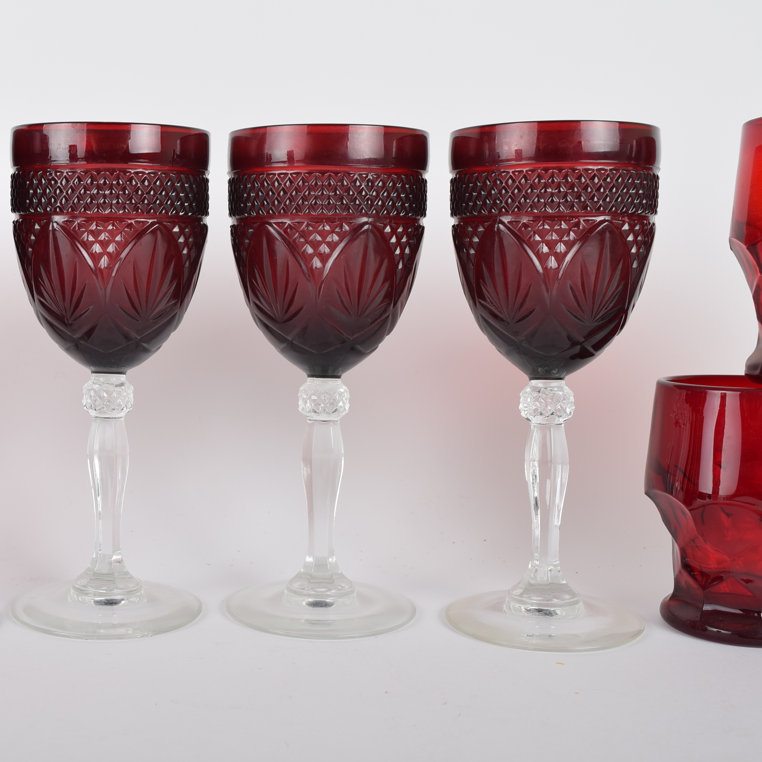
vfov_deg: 34.9
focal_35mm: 49
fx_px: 1212
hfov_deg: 34.4
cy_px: 381
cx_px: 222
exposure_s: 1/100
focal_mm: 25
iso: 100
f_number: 8
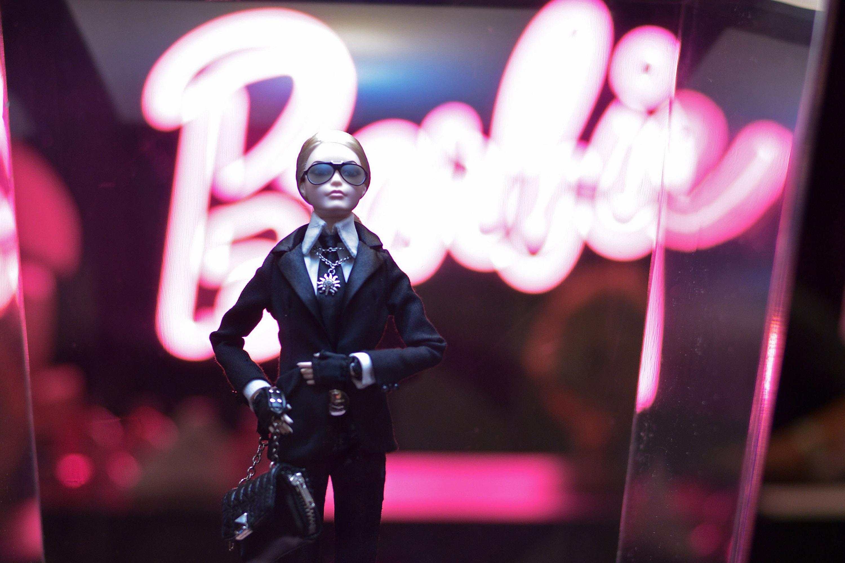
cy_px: 282
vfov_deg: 27.0
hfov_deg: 39.6
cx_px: 422
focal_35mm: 50
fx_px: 1174
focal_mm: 50
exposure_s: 1/250
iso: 800
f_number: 2.5
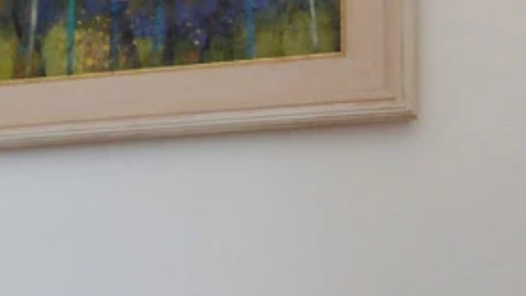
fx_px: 2092
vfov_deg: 7.9
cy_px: 481
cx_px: -560
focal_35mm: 150
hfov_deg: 12.5
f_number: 5.6
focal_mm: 14
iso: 220
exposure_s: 1/125
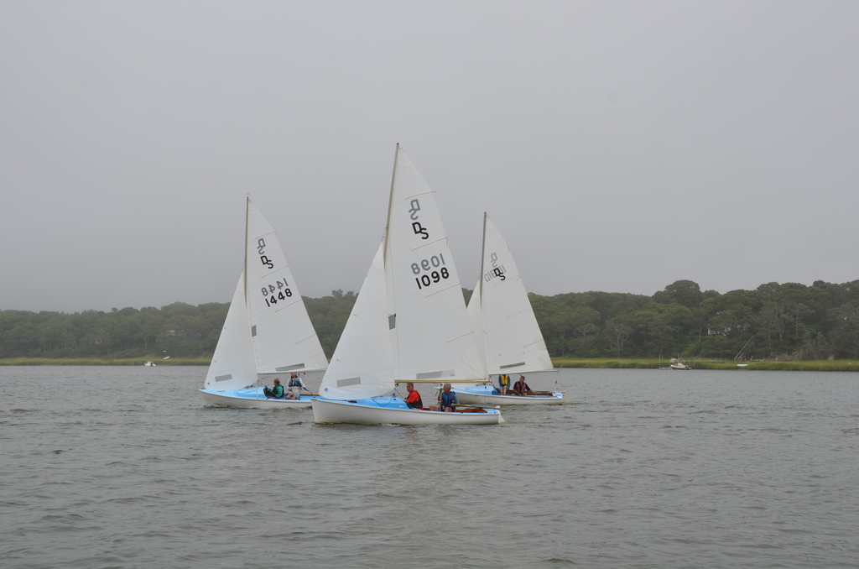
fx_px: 1250
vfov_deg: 25.6
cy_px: 284
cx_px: 430
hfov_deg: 37.9
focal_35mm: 52
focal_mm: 35
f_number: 9
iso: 100
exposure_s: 1/320
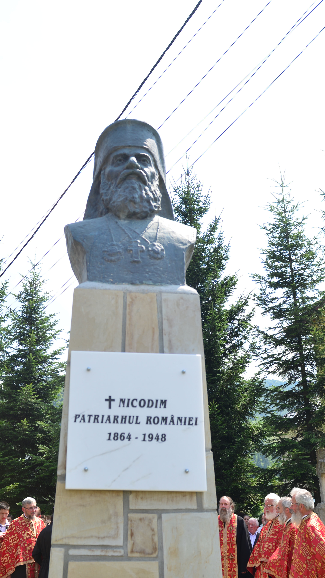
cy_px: 288
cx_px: 105
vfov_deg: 52.8
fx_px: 582
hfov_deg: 30.9
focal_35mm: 38
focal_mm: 24
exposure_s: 1/250
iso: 100
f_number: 4.5
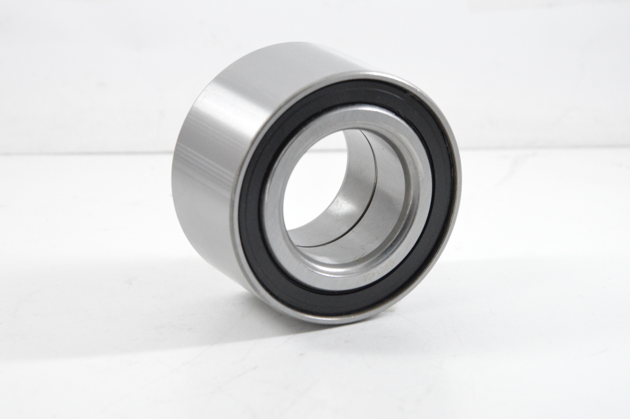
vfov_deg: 9.9
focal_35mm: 138
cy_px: 180
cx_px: 333
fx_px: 2413
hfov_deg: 14.9
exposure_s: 1/100
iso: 3200
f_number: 7.1
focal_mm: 70
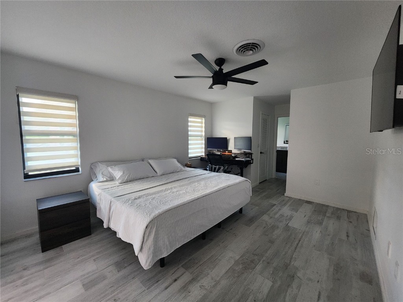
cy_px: 151
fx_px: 151
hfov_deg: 106.2
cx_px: 202
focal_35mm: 13
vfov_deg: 89.9
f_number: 2.2
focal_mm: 2.2
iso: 500
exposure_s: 1/30
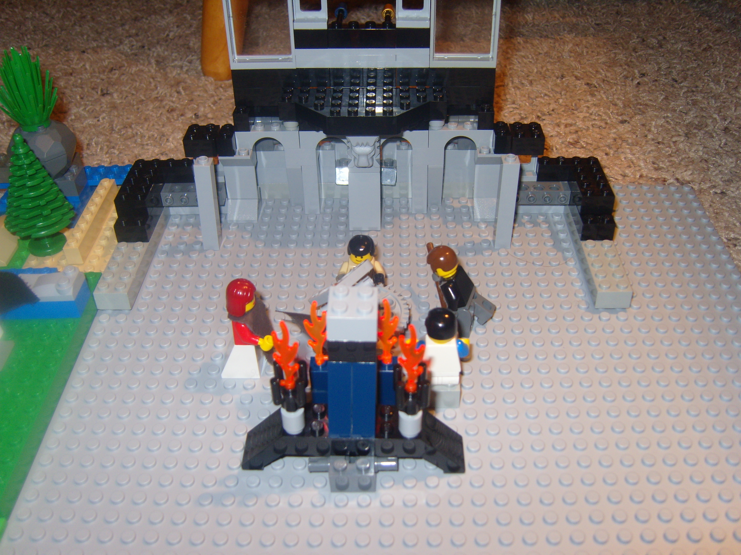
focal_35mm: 35
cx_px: 370
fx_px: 749
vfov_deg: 40.7
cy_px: 278
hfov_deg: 52.6
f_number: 2.8
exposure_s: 1/30
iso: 100
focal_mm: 7.4
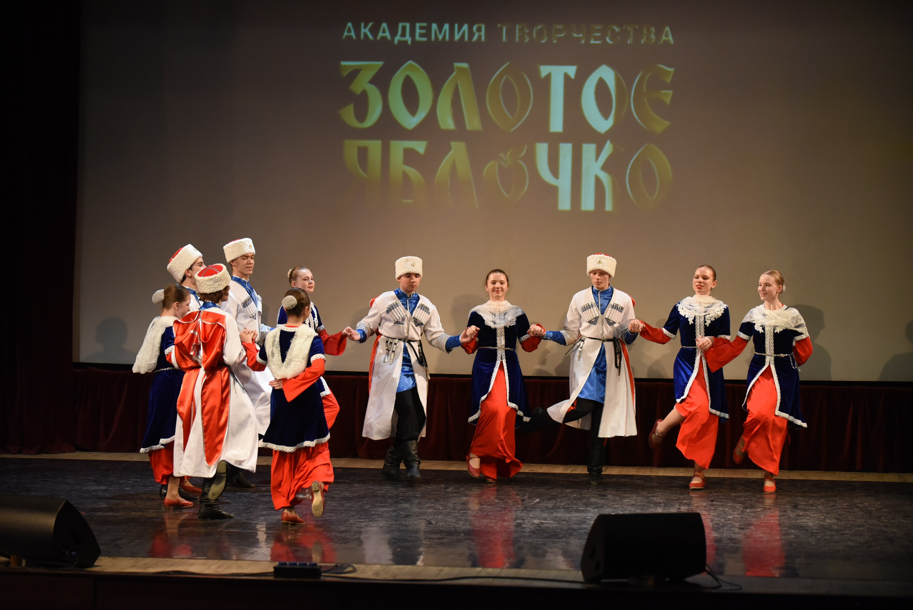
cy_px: 305
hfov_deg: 17.6
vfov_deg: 11.8
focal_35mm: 116
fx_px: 2943
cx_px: 456
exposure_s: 1/400
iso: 2500
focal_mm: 116
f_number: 2.8
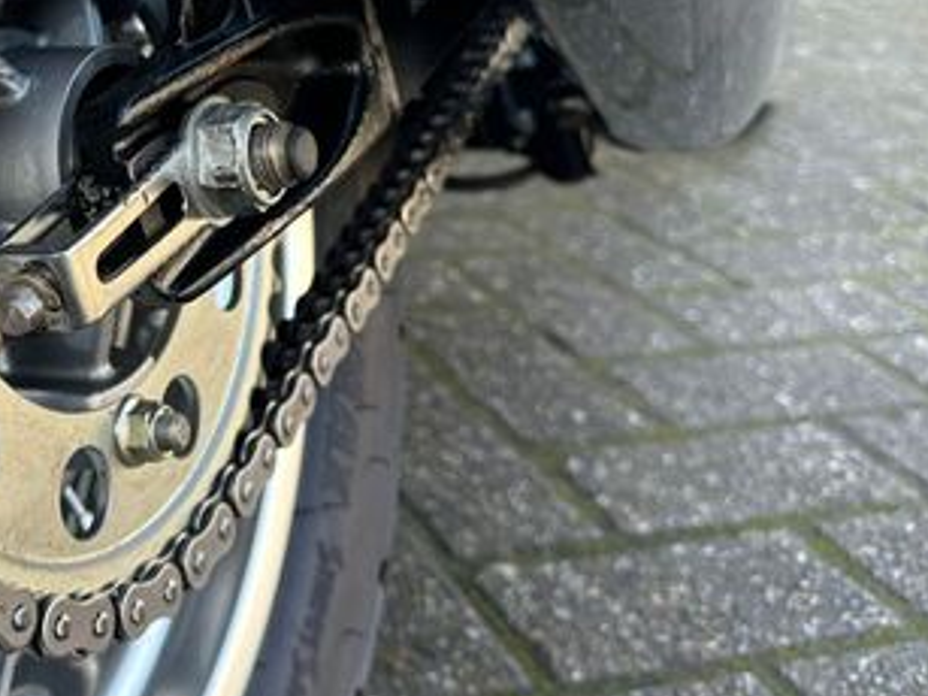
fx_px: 1340
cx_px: 73
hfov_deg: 35.7
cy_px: 163
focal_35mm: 50
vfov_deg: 28.6
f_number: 1.78
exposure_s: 1/182
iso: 64
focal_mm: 6.86
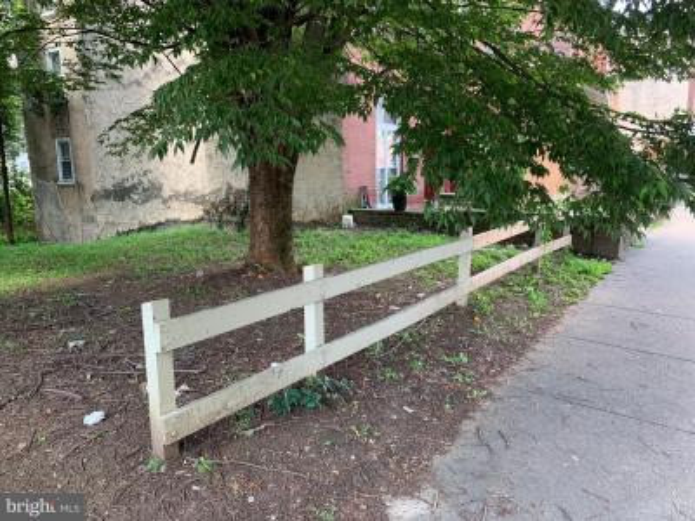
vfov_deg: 53.1
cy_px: 260
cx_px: 348
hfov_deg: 67.3
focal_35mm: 26
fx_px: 522
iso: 50
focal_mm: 4.25
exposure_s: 1/121
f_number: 1.8
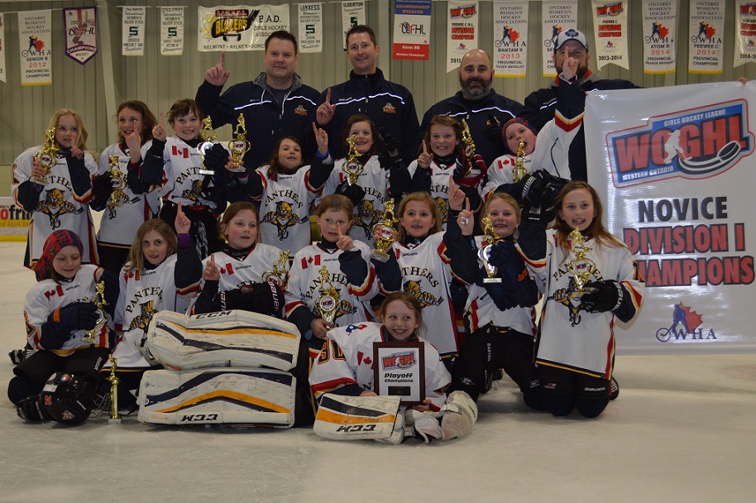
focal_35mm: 39
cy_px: 252
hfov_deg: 49.6
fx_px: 818
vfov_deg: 34.2
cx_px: 378
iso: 400
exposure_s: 1/80
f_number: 4.5
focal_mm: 26
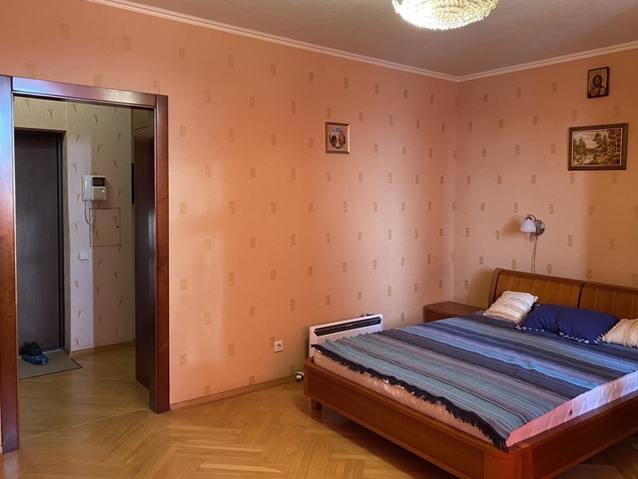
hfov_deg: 61.5
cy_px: 221
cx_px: 354
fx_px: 535
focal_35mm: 29
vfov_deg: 48.2
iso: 400
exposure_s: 1/50
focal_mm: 4.25
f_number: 1.8
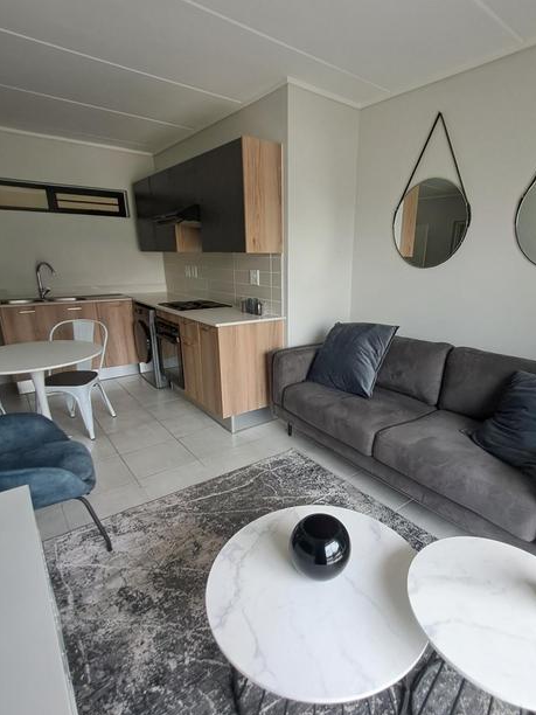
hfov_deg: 74.2
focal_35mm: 17
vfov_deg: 91.0
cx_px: 311
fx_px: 351
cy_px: 373
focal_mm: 1.42
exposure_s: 1/100
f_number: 2.2
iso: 64
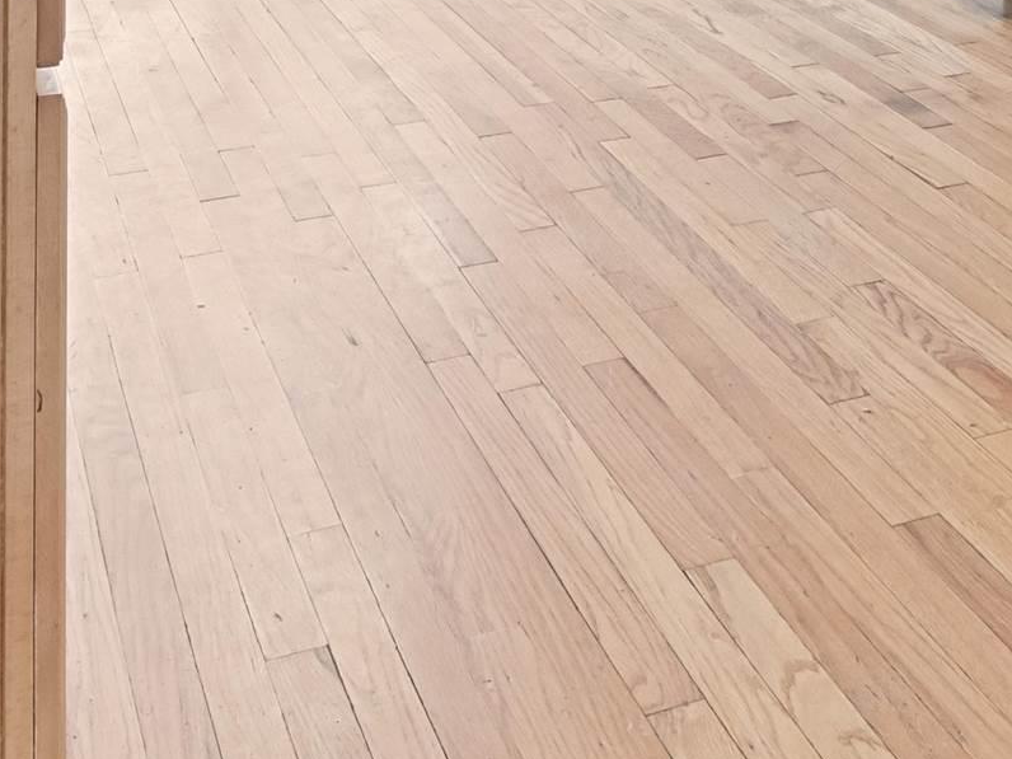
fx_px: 1579
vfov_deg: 21.1
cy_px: -487
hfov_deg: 35.5
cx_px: 566
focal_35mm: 54
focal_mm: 7
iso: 400
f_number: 8
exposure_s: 1/3
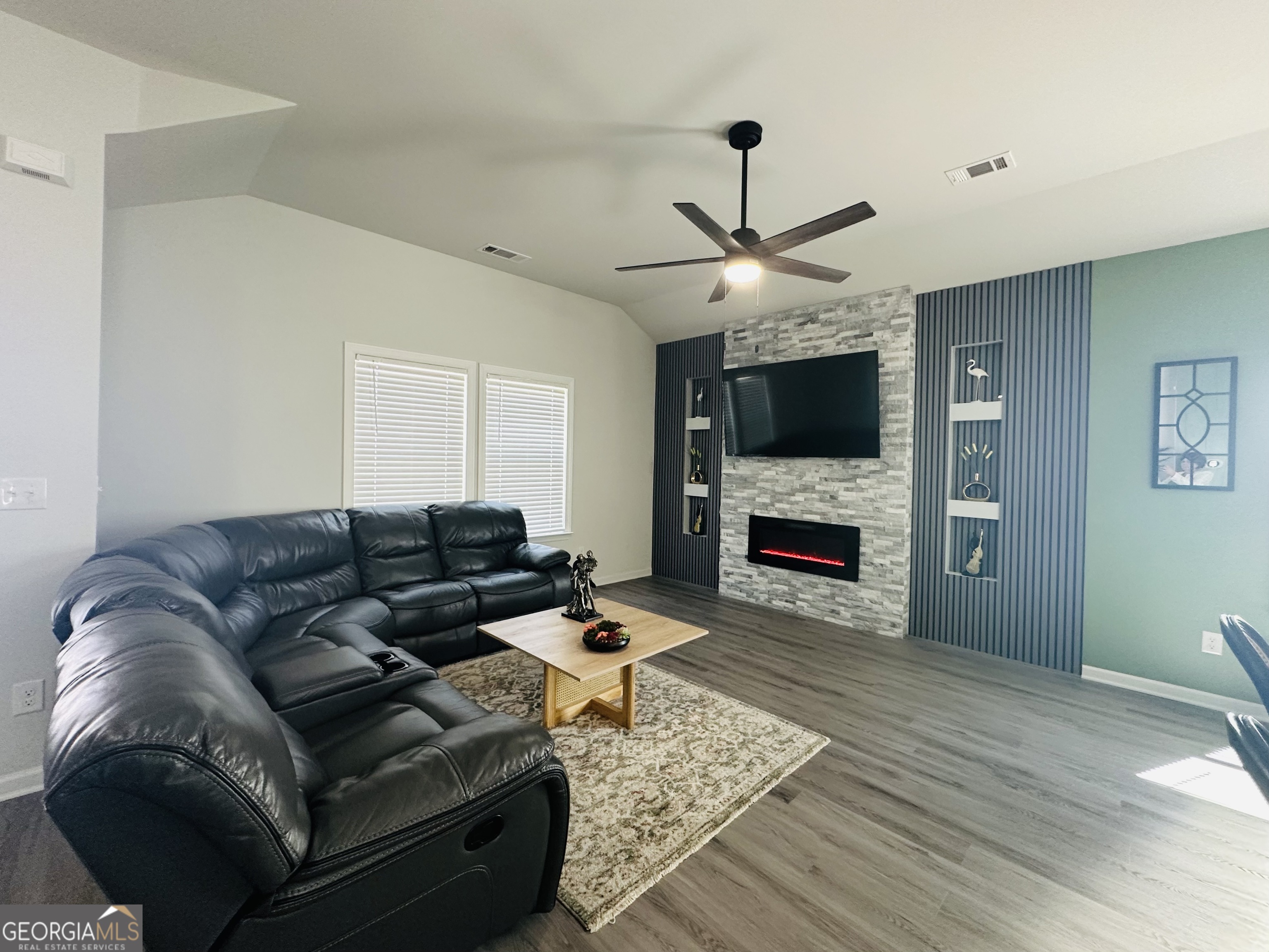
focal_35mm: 14
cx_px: 634
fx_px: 513
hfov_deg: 102.1
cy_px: 476
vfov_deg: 85.7
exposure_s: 1/120
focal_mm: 2.22
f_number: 2.2
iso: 250
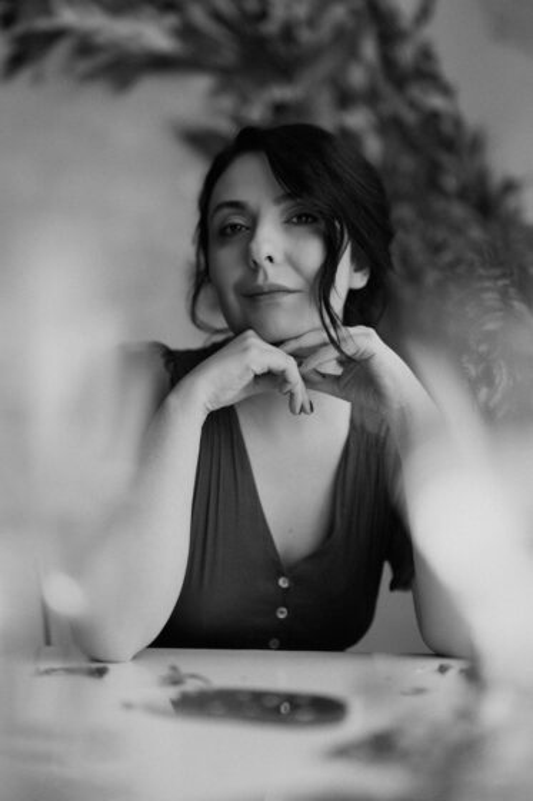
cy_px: 400
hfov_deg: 27.0
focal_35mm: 50
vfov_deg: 39.6
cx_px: 266
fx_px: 1111
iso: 500
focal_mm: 50
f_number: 1.4
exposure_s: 1/200
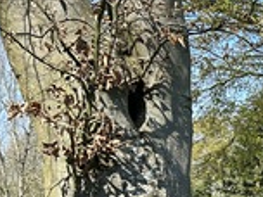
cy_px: 218
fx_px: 722
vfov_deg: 15.2
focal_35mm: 95
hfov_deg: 17.0
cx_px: 474
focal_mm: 6.86
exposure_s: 1/1321
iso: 80
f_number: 1.78
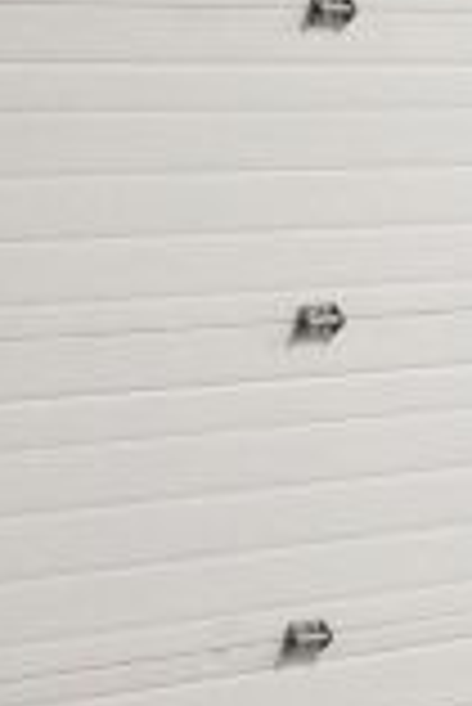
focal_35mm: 186
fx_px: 3650
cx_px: 1180
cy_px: -157
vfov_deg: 10.8
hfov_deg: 6.9
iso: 64
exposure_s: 1/30
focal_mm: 4.28
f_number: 2.4
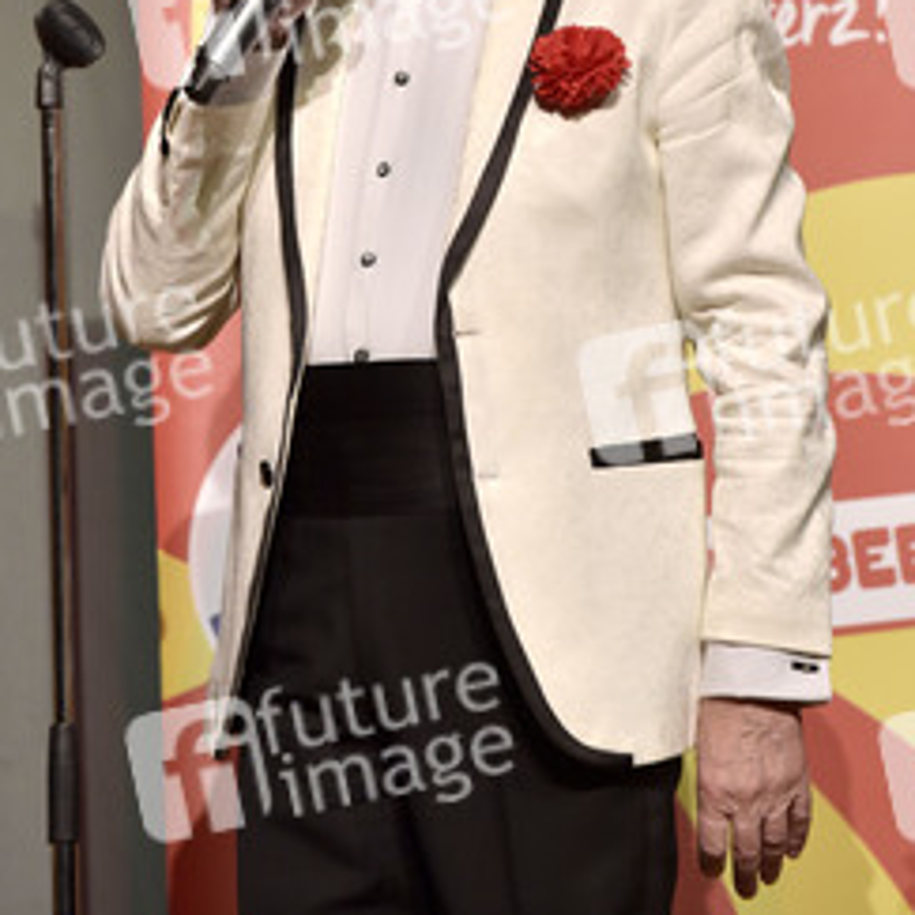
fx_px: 7536
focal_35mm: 252
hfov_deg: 6.9
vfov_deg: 6.9
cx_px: 429
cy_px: 188
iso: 1600
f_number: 4.5
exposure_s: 1/200
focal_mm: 180
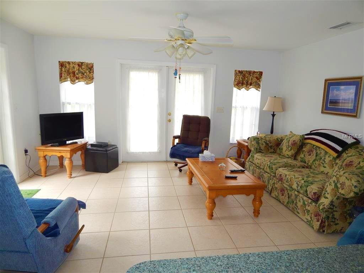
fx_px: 242
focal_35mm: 23
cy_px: 136
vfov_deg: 58.9
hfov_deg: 73.9
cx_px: 182
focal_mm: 4
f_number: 3
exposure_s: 1/60
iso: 125
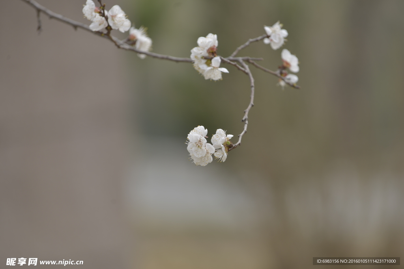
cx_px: 202
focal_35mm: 200
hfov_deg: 10.3
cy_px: 134
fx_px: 2245
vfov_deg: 6.9
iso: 100
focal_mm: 200
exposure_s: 1/320
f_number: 5.6
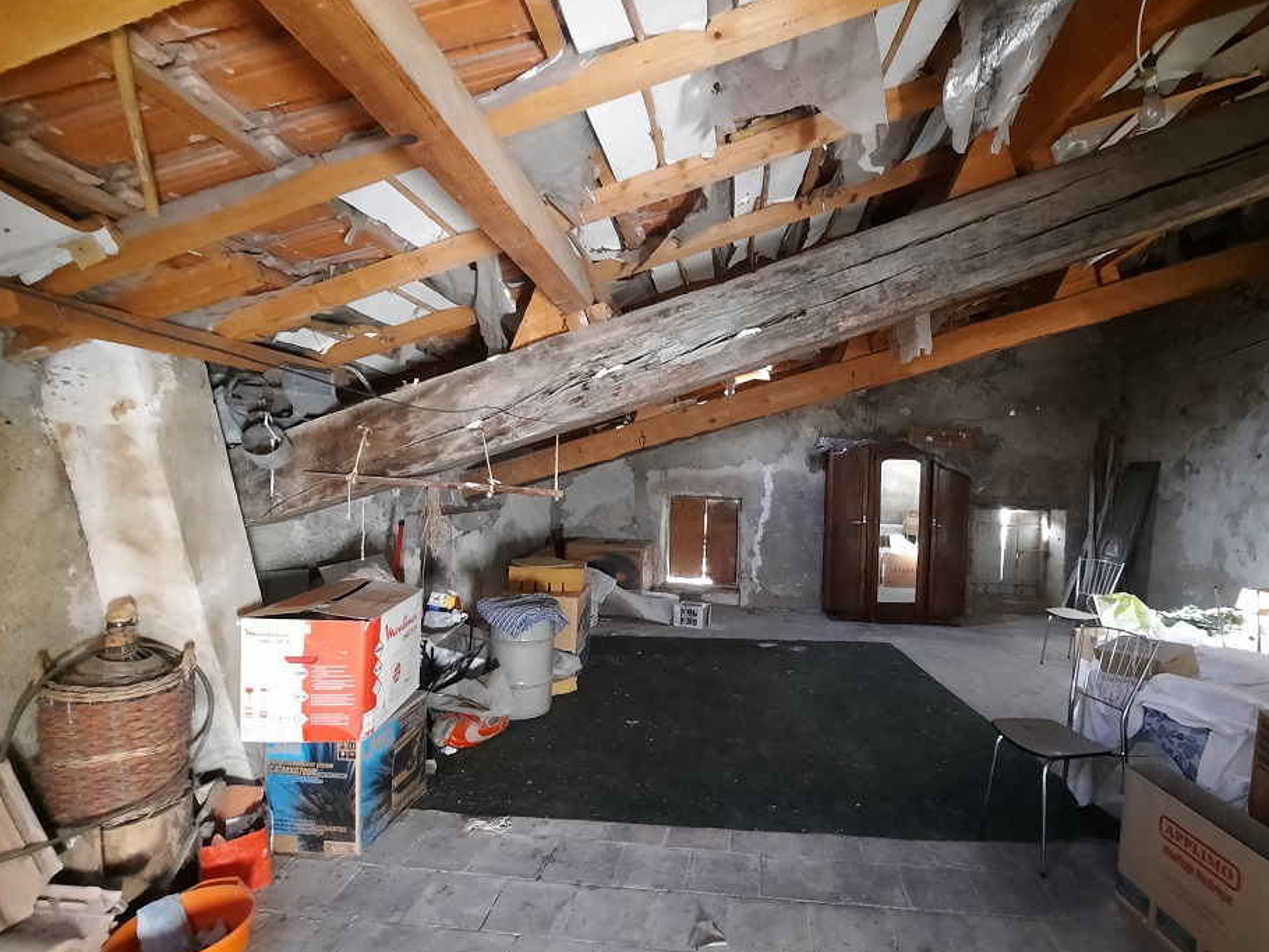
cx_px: 724
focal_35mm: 16
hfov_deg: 93.9
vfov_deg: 78.1
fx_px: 587
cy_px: 499
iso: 500
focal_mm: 1.74
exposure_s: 1/20
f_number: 2.2
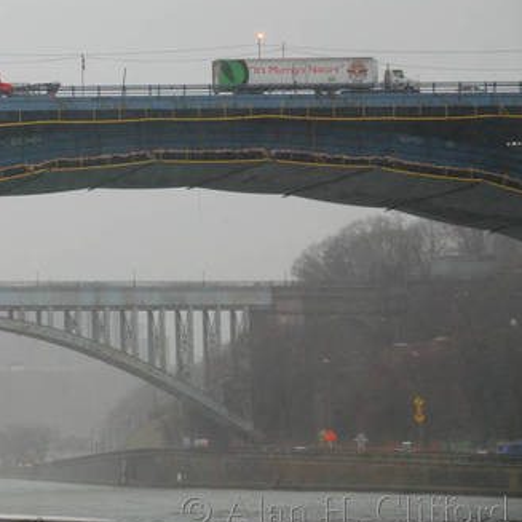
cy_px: 176
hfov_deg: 7.1
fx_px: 4197
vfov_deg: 7.1
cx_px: -5
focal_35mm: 246
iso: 250
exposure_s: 1/200
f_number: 5.3
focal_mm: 90
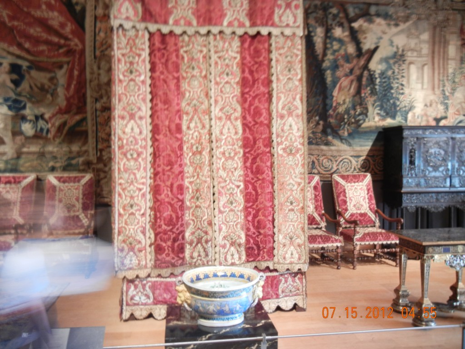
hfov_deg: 60.0
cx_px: 232
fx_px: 403
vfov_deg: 46.8
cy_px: 174
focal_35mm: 30
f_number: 3.5
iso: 200
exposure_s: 1/1.1
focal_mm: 5.4
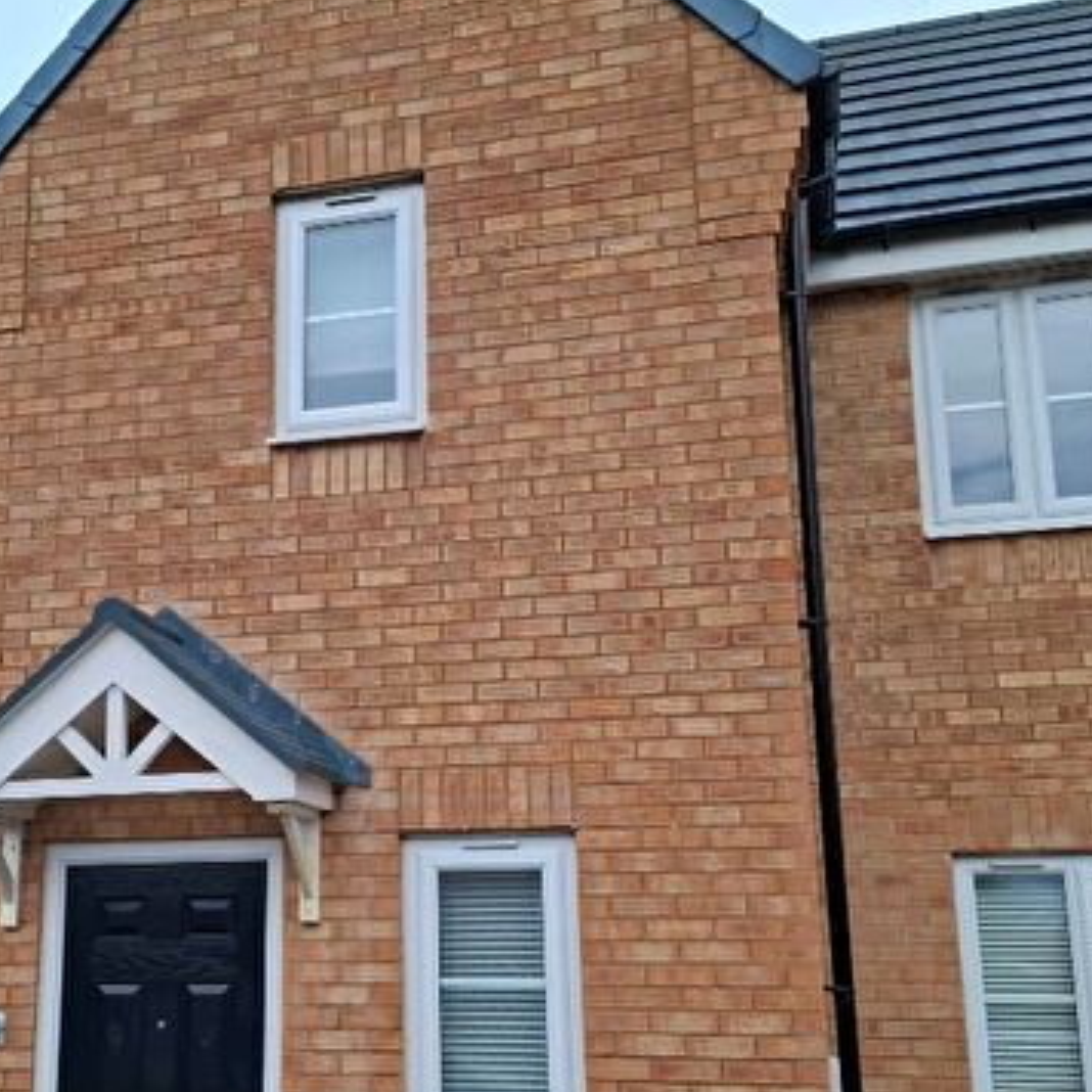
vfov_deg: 41.7
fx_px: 1428
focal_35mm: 40
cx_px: 368
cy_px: 658
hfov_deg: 41.3
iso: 50
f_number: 1.8
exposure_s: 1/352
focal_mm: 5.54
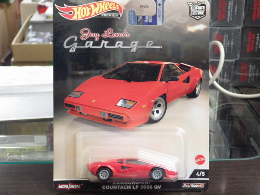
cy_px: 98
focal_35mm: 59
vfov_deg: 24.8
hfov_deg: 32.7
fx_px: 443
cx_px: 130
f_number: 4
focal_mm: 10.7
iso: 800
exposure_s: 1/30
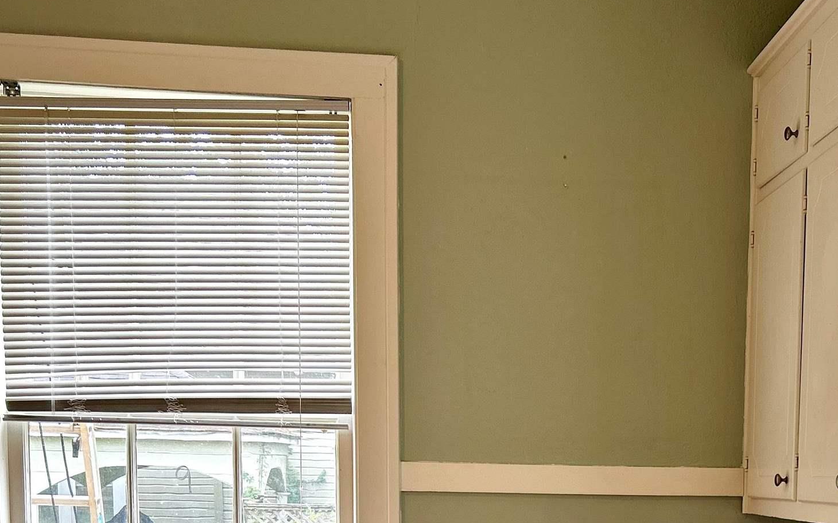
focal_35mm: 58
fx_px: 1324
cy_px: 598
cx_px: 597
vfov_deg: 21.1
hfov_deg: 34.6
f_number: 1.5
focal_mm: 5.7
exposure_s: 1/192
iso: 40
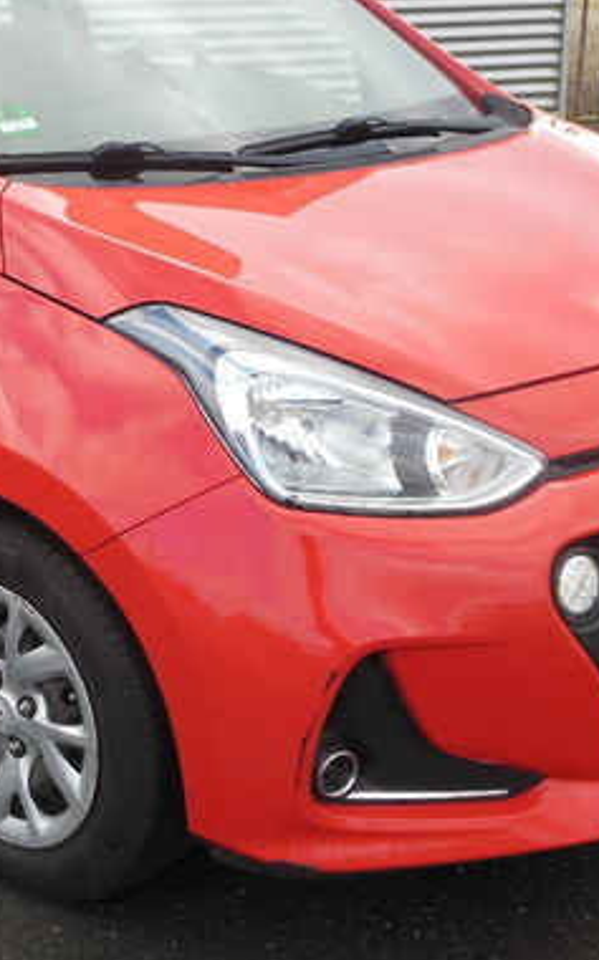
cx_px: 94
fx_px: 1831
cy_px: 447
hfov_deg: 18.4
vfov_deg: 29.4
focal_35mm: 70
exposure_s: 1/400
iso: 125
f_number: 3.5
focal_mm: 6
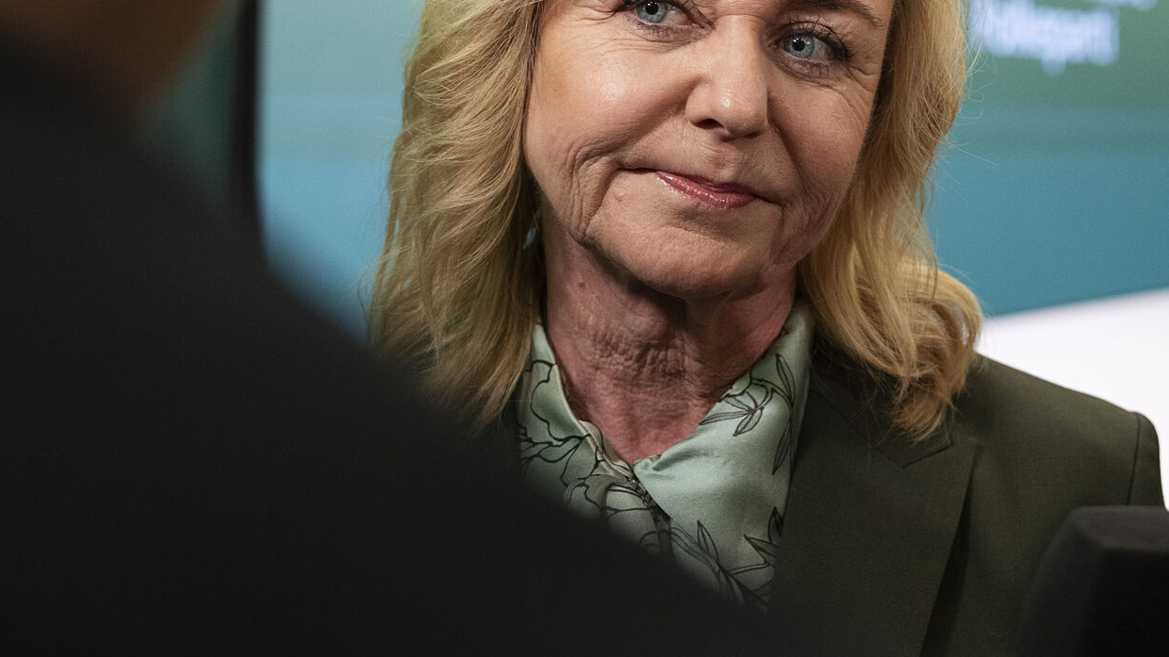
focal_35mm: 73
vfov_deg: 16.3
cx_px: 818
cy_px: 72
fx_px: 2262
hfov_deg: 28.7
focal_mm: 45
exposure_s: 1/100
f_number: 3.5
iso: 2000
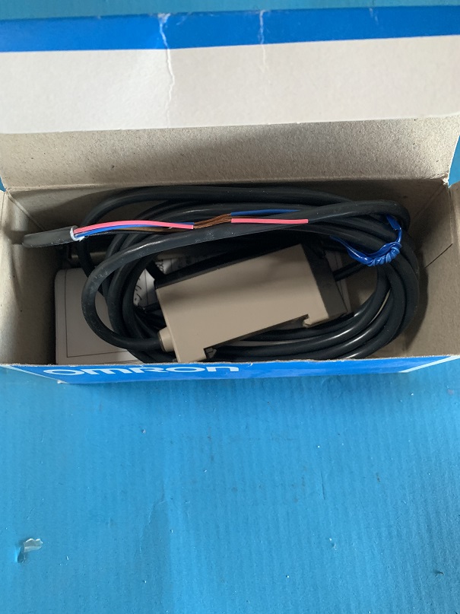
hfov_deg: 53.1
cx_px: 230
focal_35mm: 26
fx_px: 461
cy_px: 307
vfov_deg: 67.3
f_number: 1.8
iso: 400
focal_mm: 4.25
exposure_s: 1/50
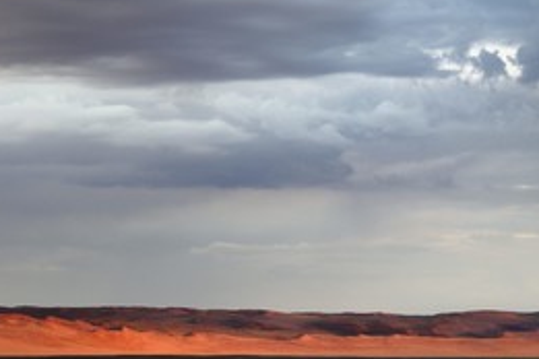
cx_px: 427
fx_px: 2171
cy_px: 130
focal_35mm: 145
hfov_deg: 14.1
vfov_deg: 9.5
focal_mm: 90
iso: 400
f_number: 5
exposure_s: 1/160
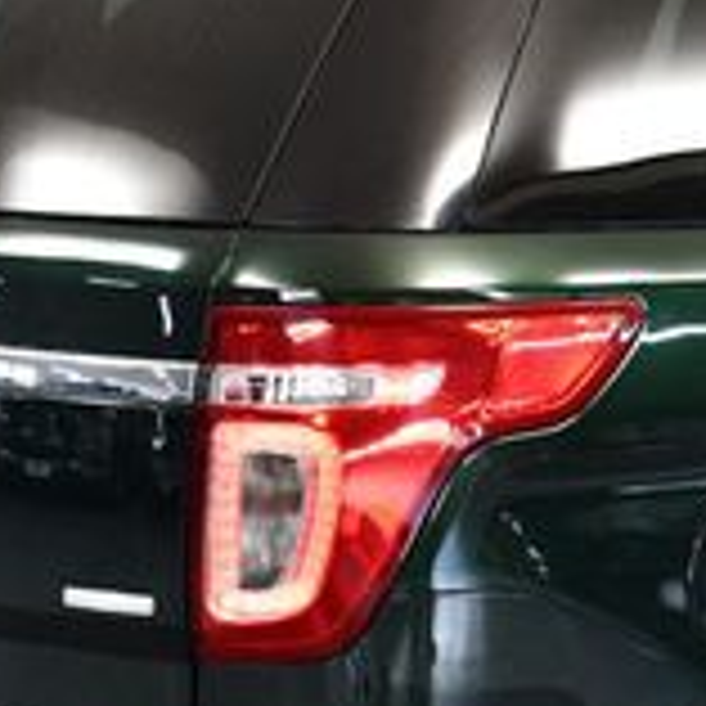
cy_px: 585
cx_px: 800
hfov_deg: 13.6
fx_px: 2884
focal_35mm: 125
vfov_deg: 13.9
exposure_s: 1/125
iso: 1250
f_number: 3.5
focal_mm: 18
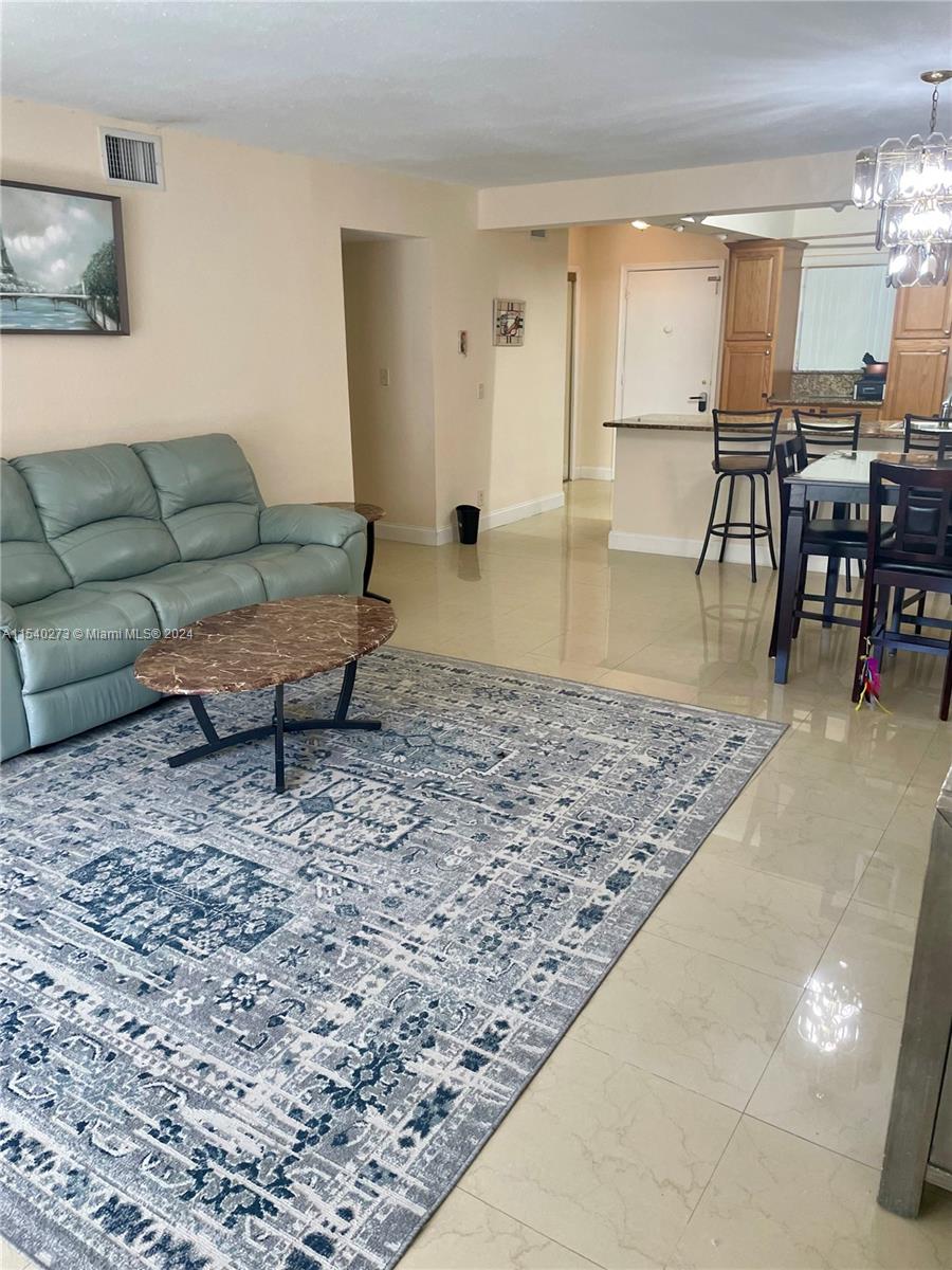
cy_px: 635
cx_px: 476
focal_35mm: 26
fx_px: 953
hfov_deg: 53.1
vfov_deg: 67.3
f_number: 1.6
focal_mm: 4.2
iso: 125
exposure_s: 1/120
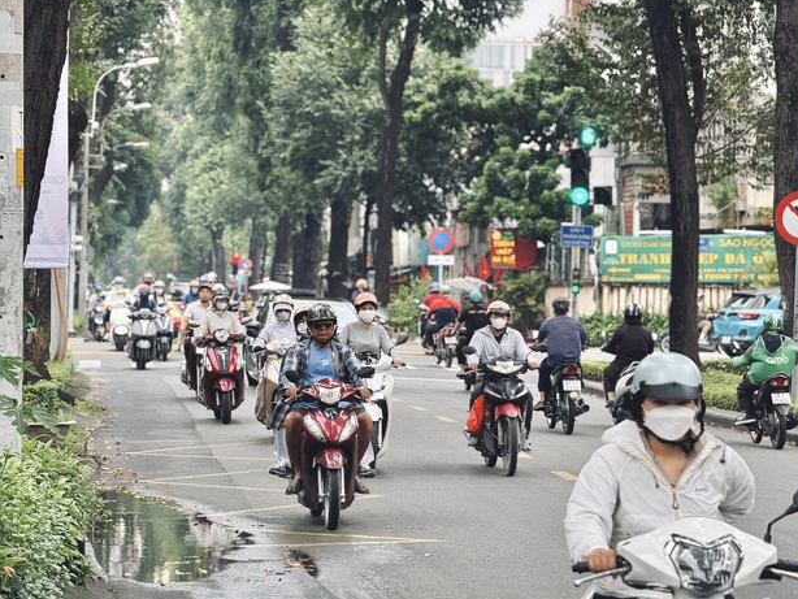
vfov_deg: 11.9
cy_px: 296
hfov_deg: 15.8
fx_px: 2883
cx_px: 394
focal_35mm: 125
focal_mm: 15.66
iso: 50
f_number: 2.8
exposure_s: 1/126
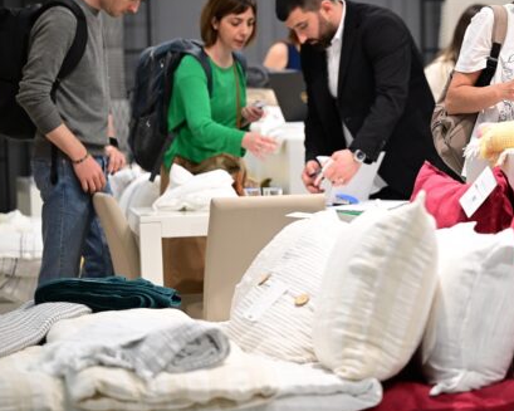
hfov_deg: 12.1
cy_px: 150
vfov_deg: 9.7
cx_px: 376
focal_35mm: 159
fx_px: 2418
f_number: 2.8
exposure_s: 1/640
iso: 2000
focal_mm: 110
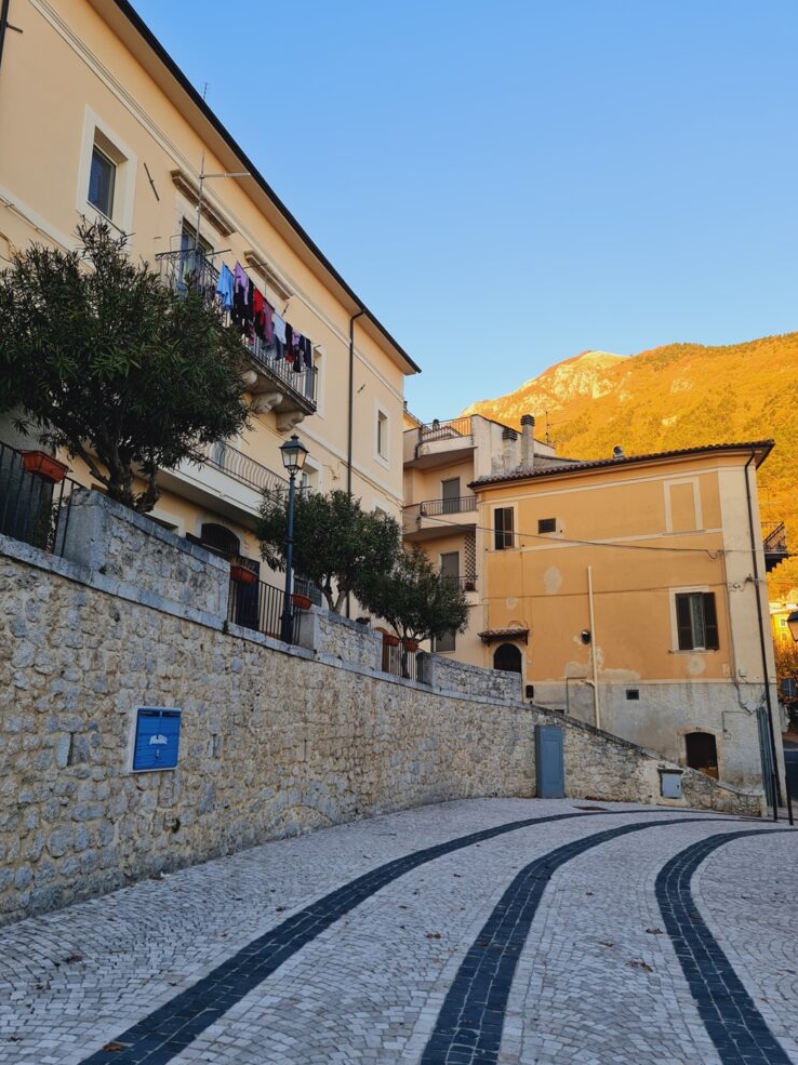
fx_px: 800
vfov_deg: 67.3
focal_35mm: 26
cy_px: 528
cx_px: 414
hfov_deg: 53.0
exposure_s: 1/124
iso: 50
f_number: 1.8
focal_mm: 7
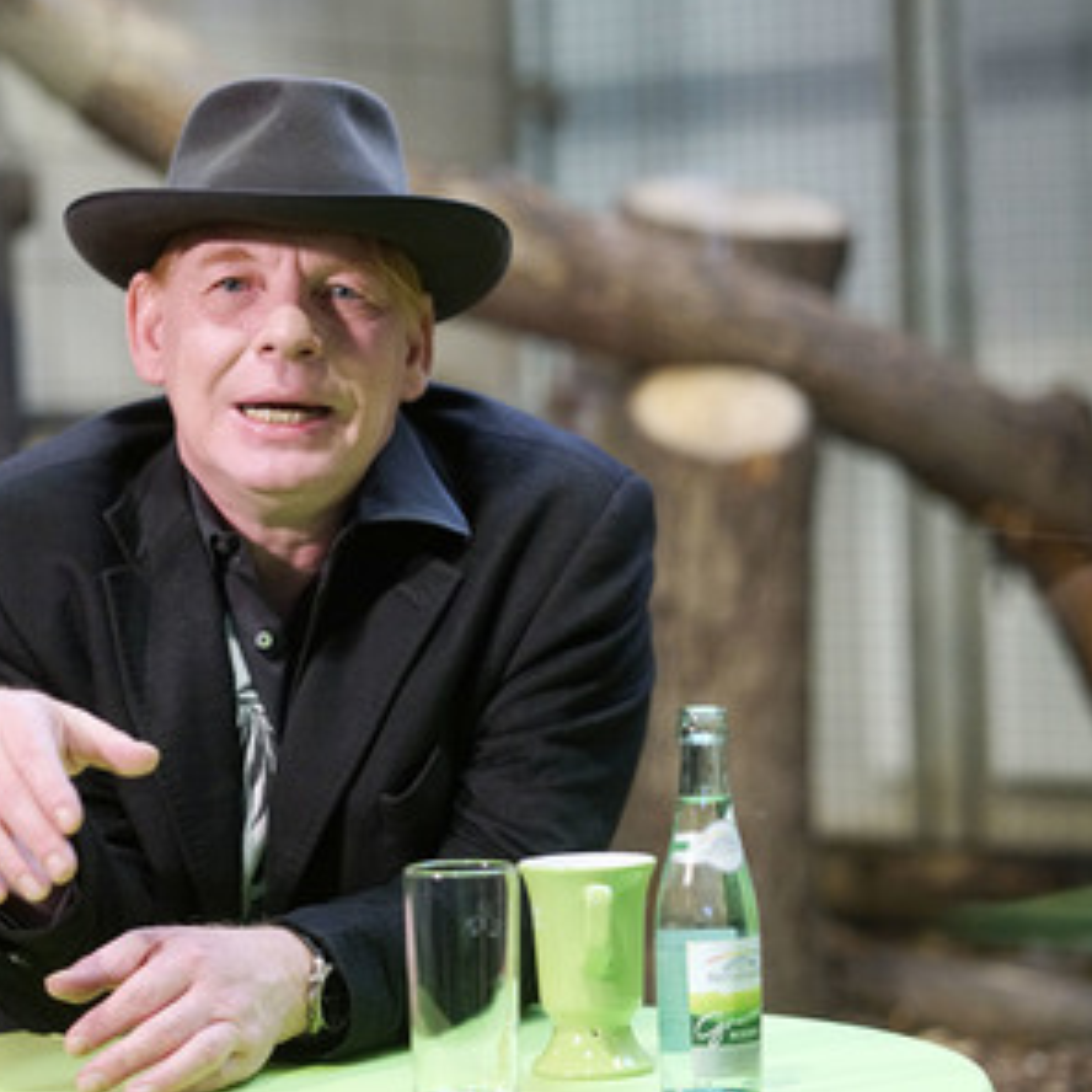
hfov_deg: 15.8
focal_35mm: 110
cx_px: 363
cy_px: 546
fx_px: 3926
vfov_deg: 15.8
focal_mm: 85
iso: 2500
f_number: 3.2
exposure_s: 1/160
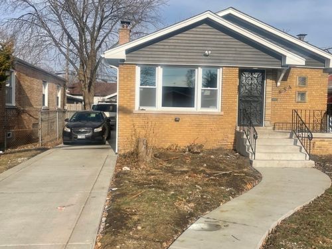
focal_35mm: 26
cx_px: 166
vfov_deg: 53.1
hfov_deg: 67.3
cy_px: 124
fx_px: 249
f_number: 1.6
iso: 32
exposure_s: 1/5051
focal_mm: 4.2
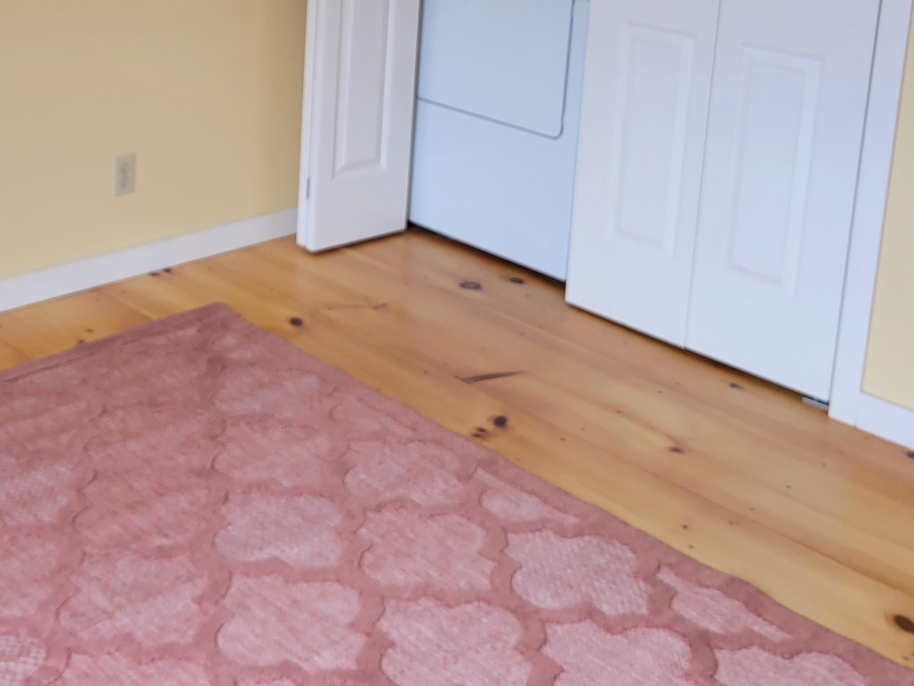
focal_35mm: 51
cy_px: 55
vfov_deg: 27.4
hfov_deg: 37.1
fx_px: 1347
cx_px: 304
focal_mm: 5.4
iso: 64
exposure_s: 1/120
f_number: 1.8
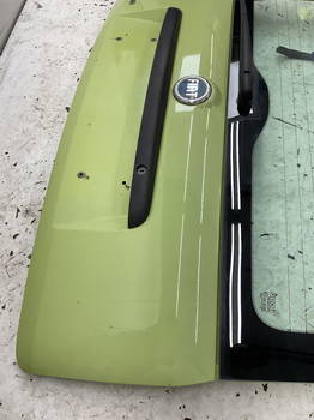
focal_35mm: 29
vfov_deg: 61.7
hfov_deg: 48.2
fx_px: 351
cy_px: 210
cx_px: 157
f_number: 1.8
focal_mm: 3
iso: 32
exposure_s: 1/100
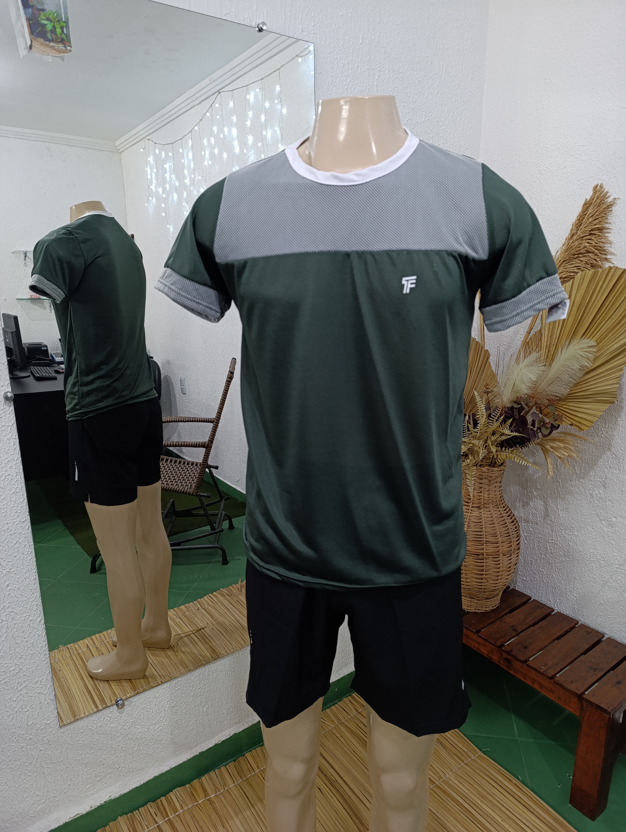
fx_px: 553
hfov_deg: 59.0
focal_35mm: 23
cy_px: 416
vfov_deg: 73.8
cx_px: 313
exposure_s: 1/60
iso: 1000
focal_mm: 6.14
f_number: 1.6
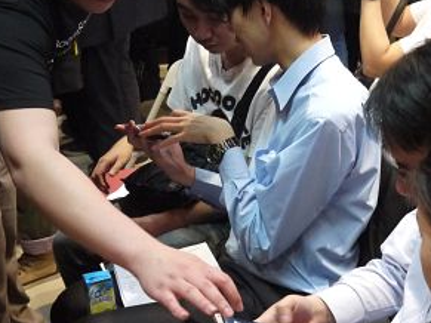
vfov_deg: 20.1
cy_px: 189
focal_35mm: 73
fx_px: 909
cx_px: 253
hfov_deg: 26.6
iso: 800
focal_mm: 18
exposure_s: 1/25
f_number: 4.1
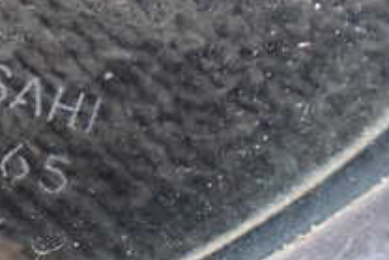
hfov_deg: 20.2
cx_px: -155
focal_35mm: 90
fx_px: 973
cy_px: -47
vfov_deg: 14.7
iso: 125
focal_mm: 5.4
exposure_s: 1/125
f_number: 2.3
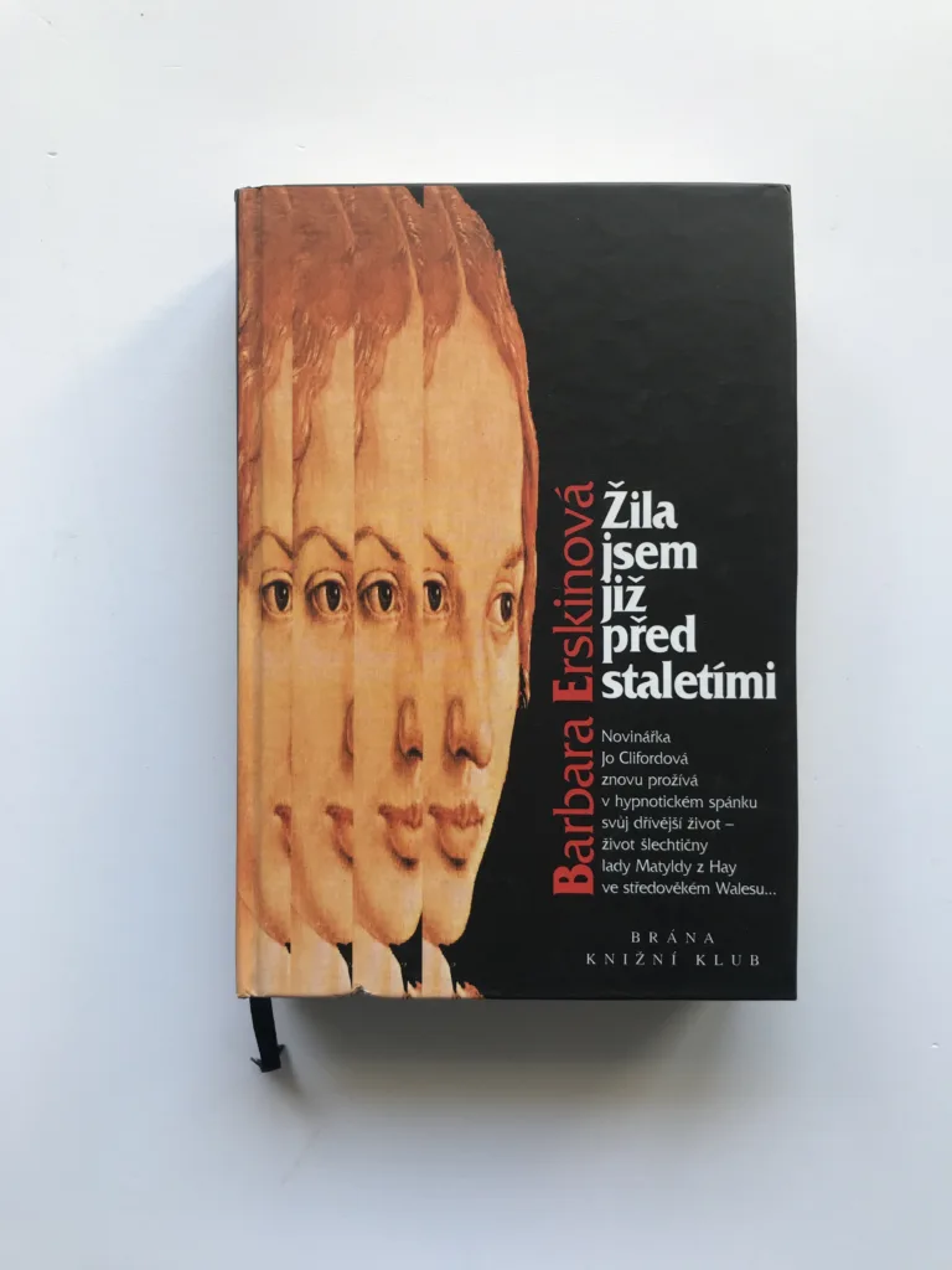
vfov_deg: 63.4
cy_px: 635
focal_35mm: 28
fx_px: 1027
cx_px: 476
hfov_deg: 49.7
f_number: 1.8
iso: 32
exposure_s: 1/50
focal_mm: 3.99
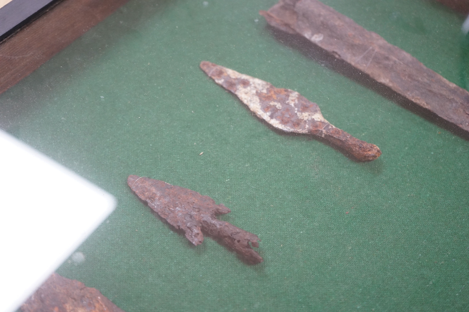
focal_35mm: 57
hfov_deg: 35.1
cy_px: 156
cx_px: 234
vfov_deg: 23.7
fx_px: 742
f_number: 5
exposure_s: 1/80
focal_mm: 57
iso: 2500
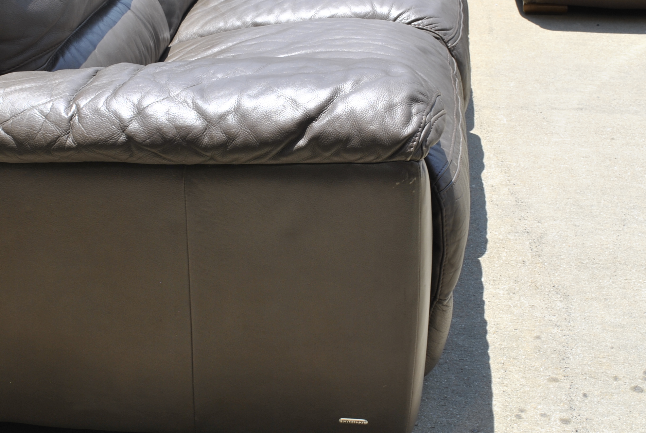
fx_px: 1187
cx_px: 259
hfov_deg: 30.4
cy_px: 181
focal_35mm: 66
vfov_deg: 20.7
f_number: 13
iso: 100
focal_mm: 30
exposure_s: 1/100
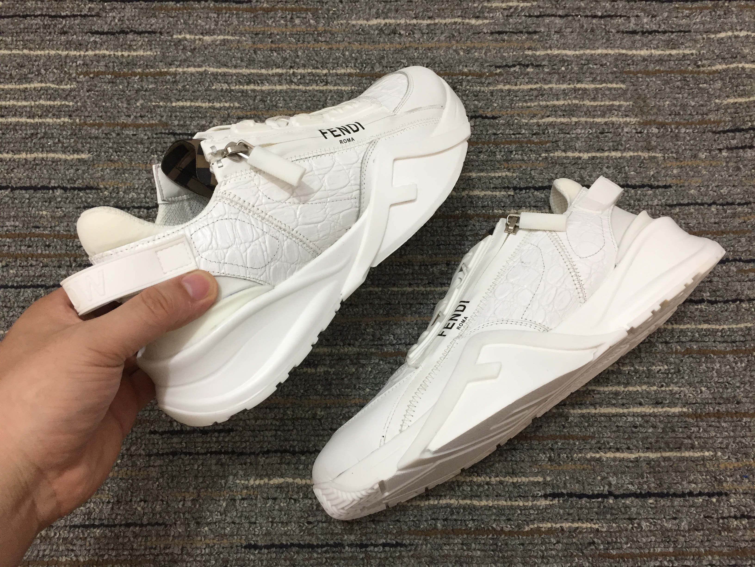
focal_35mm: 29
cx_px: 378
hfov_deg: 61.7
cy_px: 284
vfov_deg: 48.2
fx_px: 633
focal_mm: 4.15
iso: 64
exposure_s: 1/33
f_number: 2.2
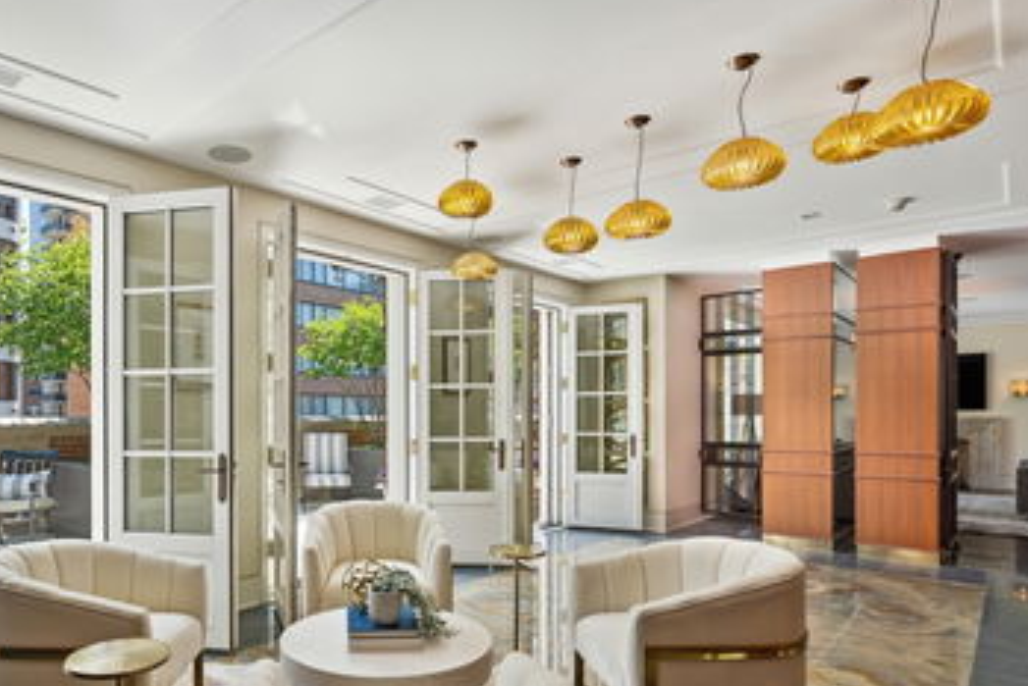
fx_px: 628
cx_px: 389
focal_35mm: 22
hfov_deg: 77.2
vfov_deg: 56.6
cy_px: 427
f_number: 7.1
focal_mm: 16
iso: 320
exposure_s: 1/80
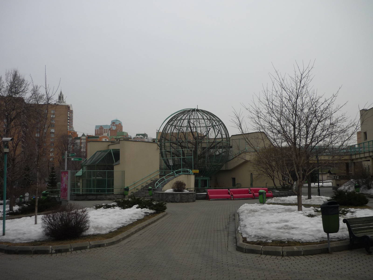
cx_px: 186
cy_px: 140
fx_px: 356
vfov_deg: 42.9
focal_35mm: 33
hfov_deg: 55.4
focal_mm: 5.5
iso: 100
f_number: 8
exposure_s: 1/200
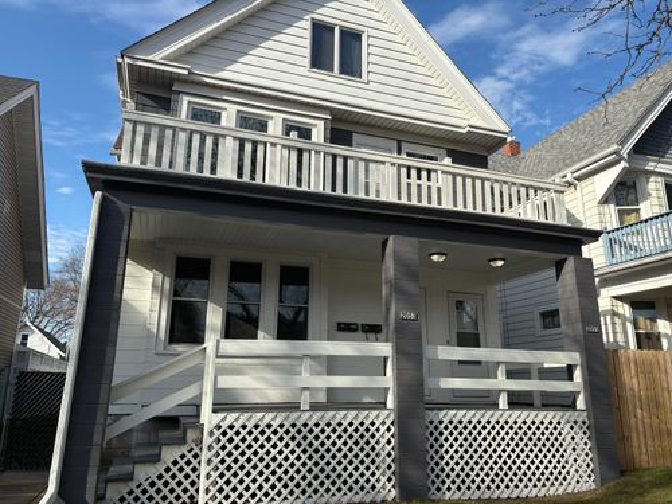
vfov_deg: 53.1
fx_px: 505
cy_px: 252
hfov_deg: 67.3
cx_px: 336
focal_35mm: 26
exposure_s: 1/2075
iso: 50
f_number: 1.6
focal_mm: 5.96
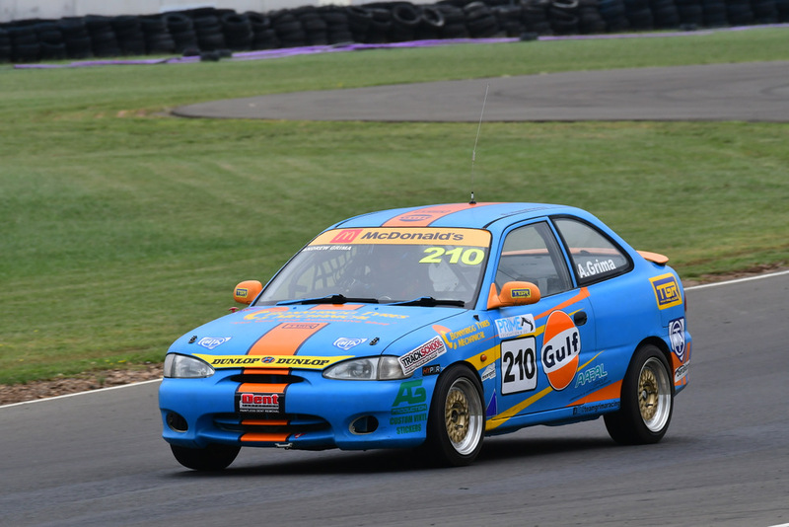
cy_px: 264
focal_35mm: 510
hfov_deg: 4.0
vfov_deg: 2.7
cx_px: 394
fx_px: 11181
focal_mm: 340
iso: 640
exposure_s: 1/640
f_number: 11
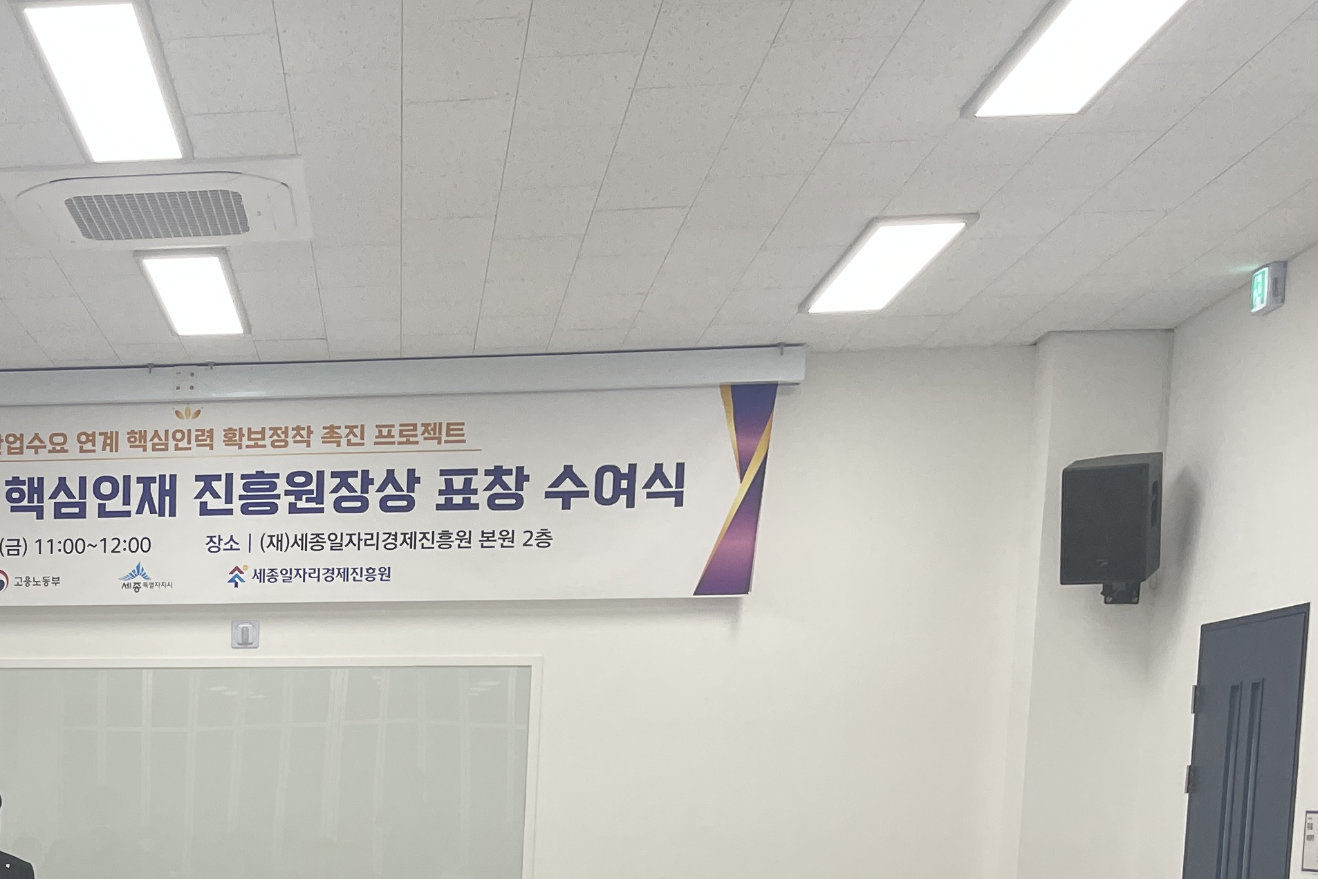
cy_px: 1021
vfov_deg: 22.9
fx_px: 2014
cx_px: -1
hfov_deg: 33.2
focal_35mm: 55
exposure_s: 1/120
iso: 80
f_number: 1.6
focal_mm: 5.1
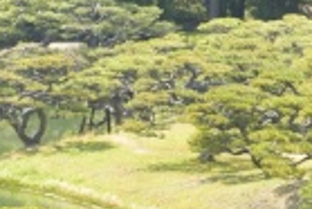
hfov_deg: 5.0
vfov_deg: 3.4
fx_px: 3496
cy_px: 37
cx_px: -384
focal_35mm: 403
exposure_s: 1/250
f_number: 6.3
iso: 250
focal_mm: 70
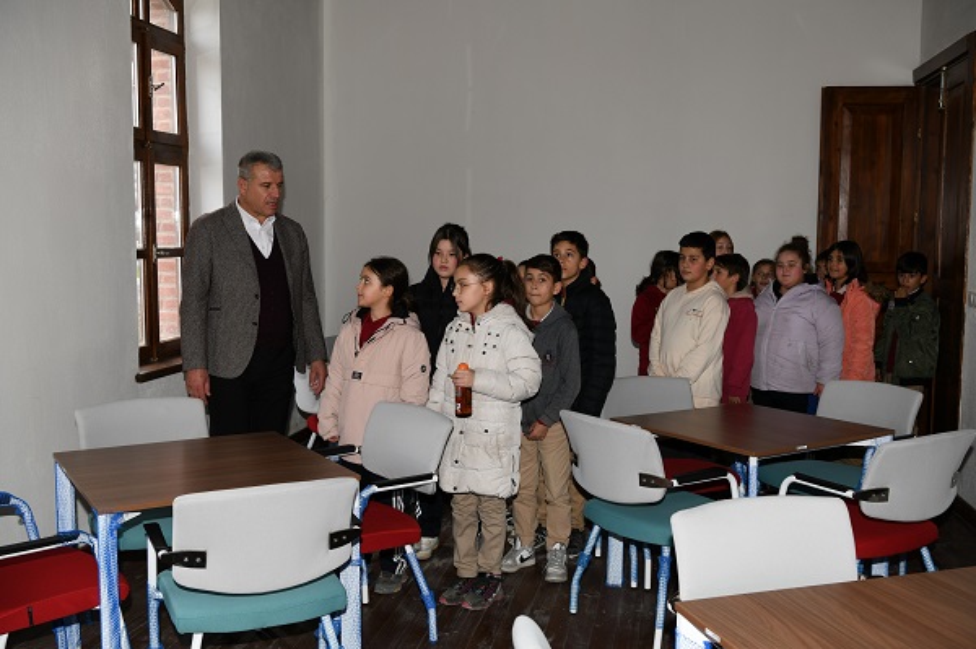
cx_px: 488
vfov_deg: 35.0
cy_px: 324
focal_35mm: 38
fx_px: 1029
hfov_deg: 50.7
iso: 250
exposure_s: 1/60
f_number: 5
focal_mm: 38
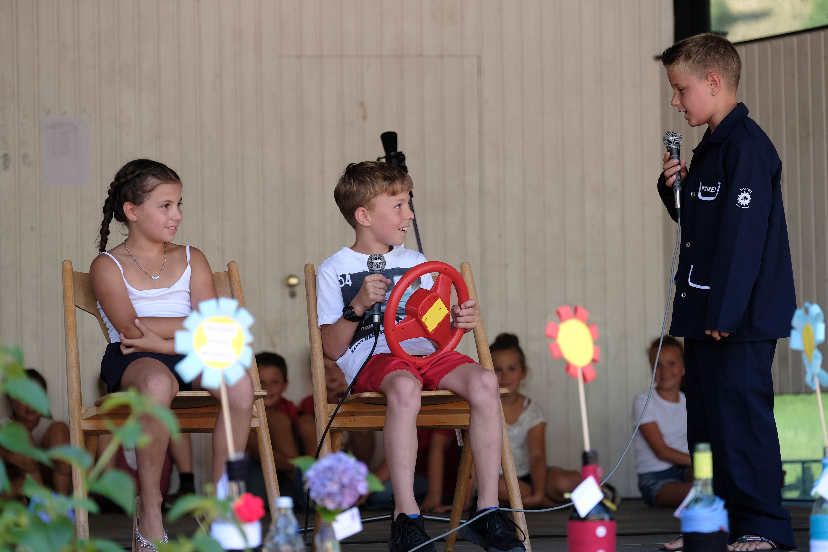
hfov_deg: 16.3
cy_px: 276
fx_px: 2898
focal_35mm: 126
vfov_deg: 10.9
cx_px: 414
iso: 200
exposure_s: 1/160
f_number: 2.8
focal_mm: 83.8
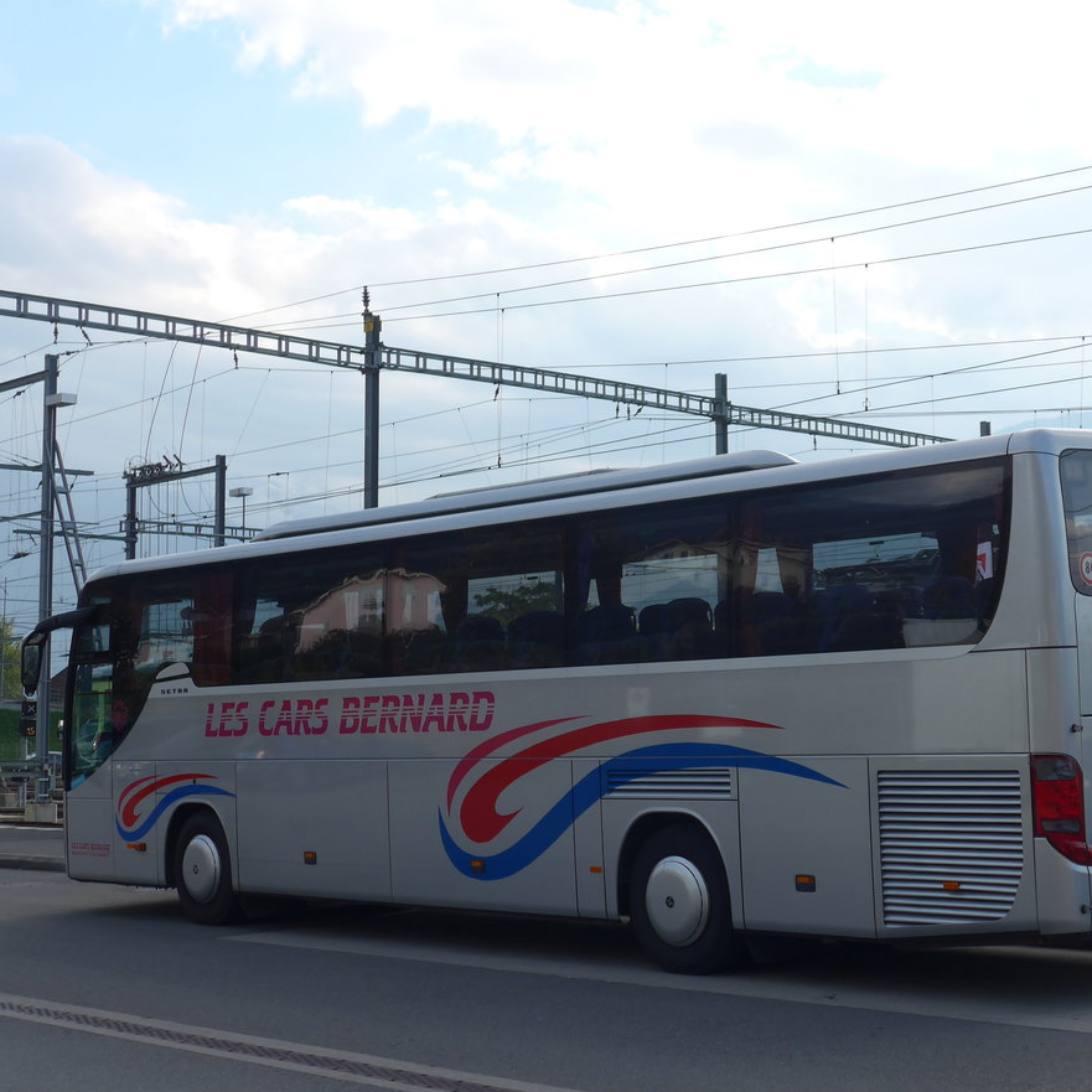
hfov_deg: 28.9
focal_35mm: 59
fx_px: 2106
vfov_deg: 29.1
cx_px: 697
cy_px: 552
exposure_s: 1/500
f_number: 3.2
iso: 80
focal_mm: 10.1
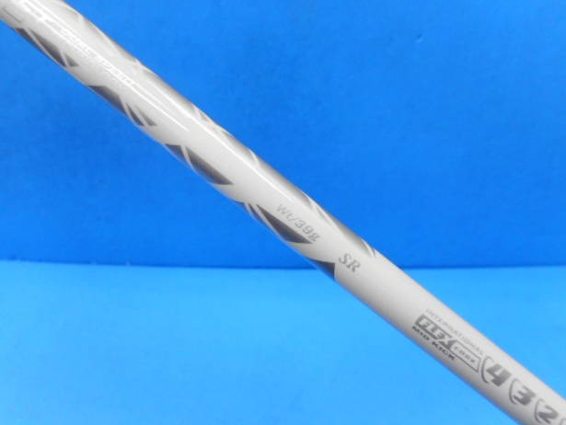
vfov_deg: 53.1
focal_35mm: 26
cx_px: 280
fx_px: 425
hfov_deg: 67.3
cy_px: 212
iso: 200
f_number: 3.7
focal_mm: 4.5
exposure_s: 1/30
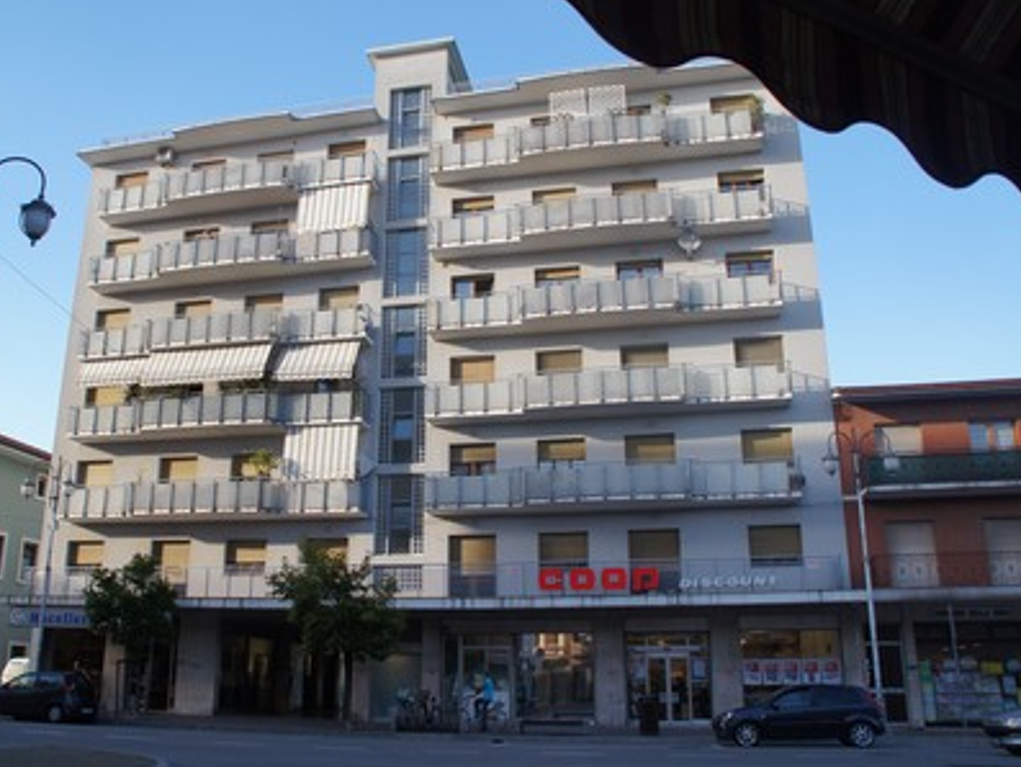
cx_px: 437
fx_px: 885
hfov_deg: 59.7
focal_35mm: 30
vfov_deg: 46.8
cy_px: 385
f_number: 6.3
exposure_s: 1/125
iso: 100
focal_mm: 18
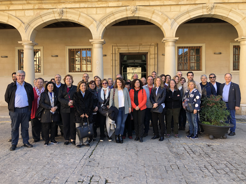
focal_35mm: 29
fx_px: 206
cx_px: 122
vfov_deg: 48.2
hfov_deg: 61.7
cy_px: 90
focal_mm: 3.99
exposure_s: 1/120
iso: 20
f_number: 1.8
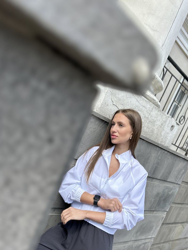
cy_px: 148
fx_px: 224
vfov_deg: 57.9
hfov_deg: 45.4
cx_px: 104
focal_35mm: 31
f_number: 1.5
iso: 50
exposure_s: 1/1669
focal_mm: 5.7
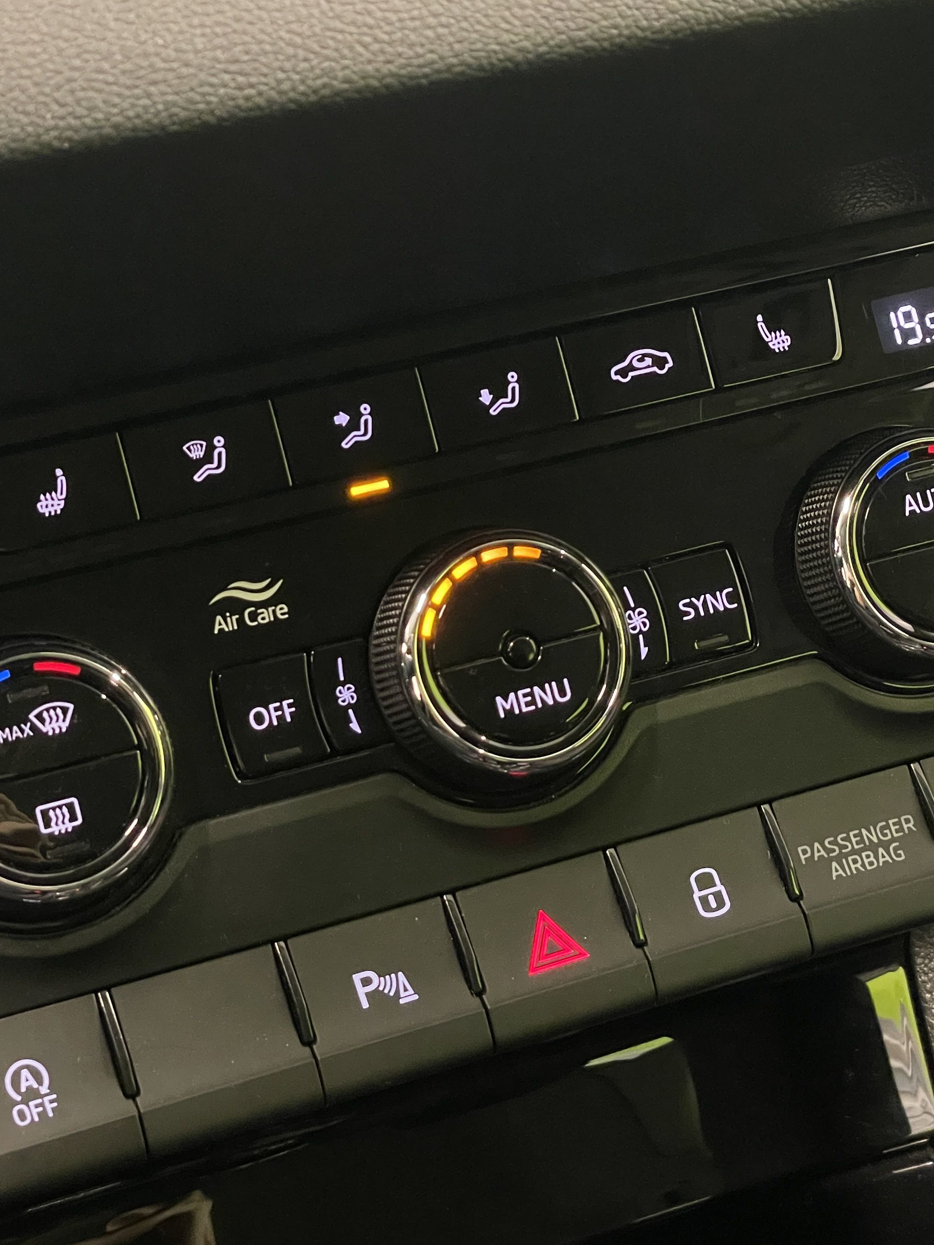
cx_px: 448
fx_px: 2770
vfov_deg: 25.3
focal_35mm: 77
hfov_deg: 19.1
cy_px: 617
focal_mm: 6
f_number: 2
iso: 800
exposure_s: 1/50
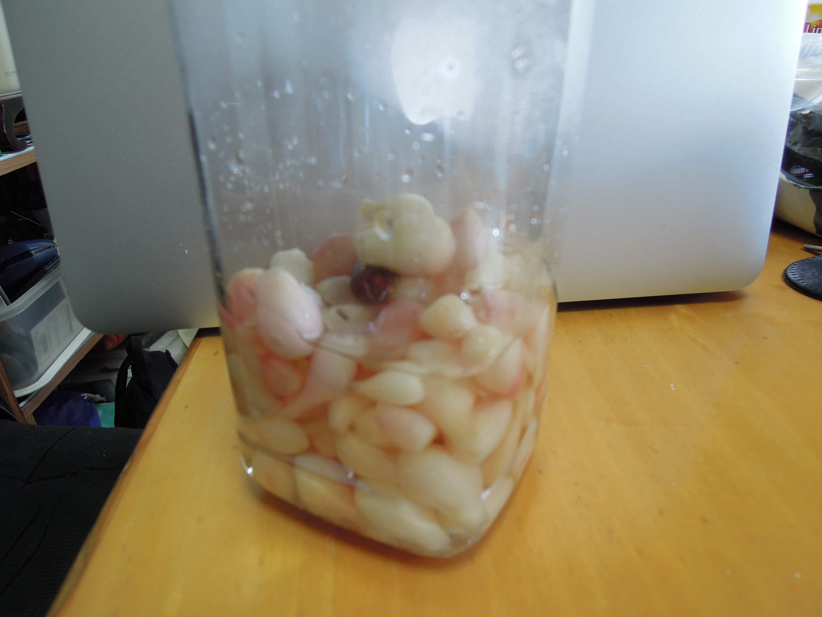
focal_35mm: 24
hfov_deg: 71.6
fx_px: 570
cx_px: 411
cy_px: 308
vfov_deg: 56.8
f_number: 2.8
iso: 160
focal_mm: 4.3
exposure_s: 1/40
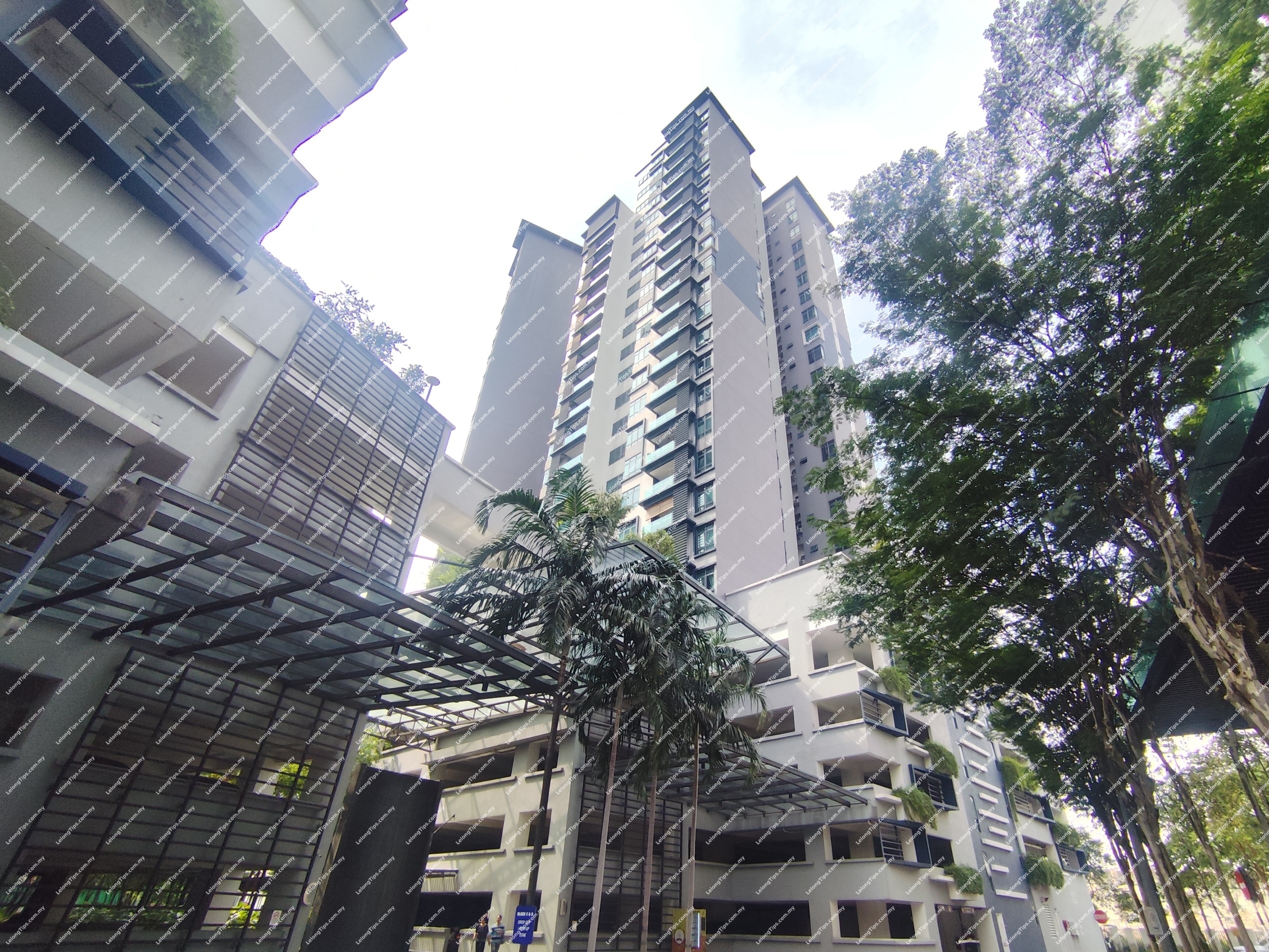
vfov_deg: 78.1
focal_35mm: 16
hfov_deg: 94.5
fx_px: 587
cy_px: 476
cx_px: 634
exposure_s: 1/835
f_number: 2.2
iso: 50
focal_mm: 1.65
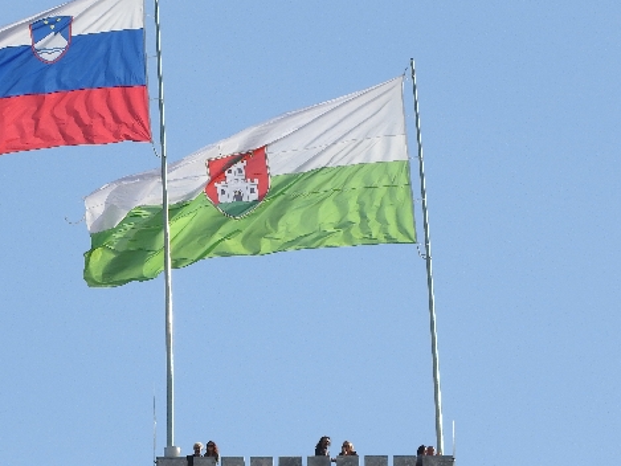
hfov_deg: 2.6
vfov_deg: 1.9
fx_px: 13781
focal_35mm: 768
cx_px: 201
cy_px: 214
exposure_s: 1/500
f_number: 5.6
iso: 100
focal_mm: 80.6
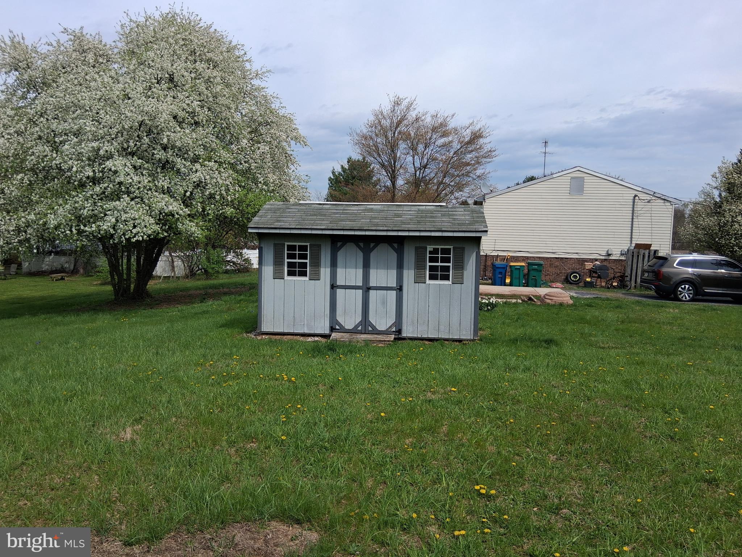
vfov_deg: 53.1
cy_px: 278
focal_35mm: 26
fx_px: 557
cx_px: 371
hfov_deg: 67.3
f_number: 1.8
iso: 25
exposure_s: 1/678
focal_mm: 3.98
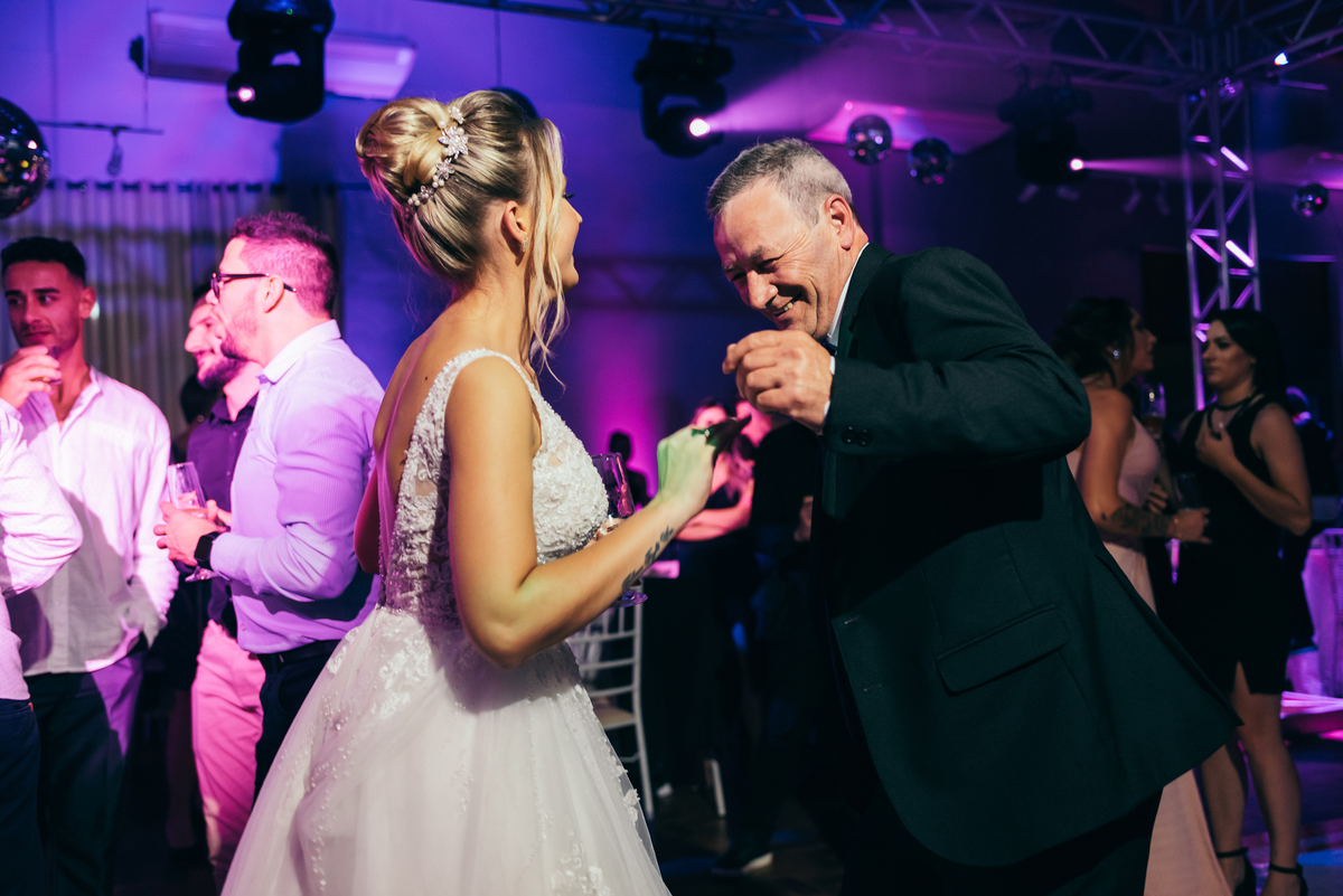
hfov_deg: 54.4
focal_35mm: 35
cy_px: 448
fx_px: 1306
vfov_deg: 37.9
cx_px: 672
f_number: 3.2
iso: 1600
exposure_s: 1/200
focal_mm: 35
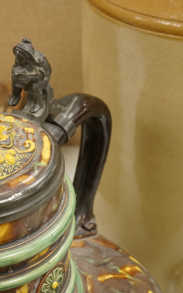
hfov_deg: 16.3
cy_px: 146
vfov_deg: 26.2
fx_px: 631
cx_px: 24
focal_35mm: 79
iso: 2500
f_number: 11
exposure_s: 1/50
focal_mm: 51
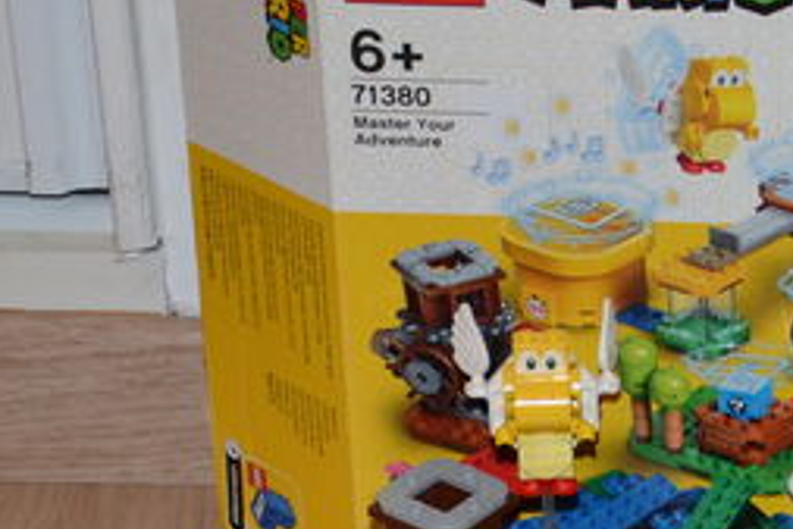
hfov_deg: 12.2
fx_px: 3659
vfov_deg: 8.2
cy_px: 637
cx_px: 890
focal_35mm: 166
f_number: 4
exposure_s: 1/60
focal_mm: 28
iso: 1600
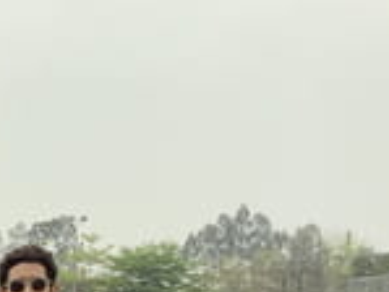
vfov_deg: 11.8
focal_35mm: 117
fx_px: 1316
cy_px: 503
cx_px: -299
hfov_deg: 14.8
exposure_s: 1/1148
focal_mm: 3.3
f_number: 2.4
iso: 25
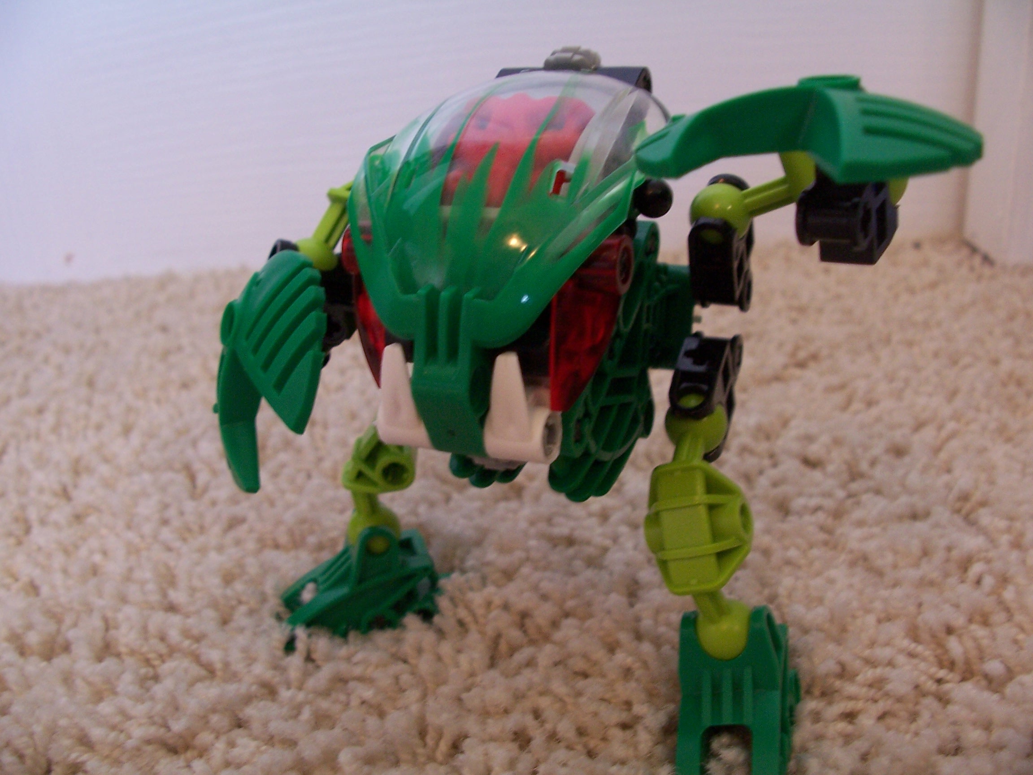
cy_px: 388
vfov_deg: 40.7
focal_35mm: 35
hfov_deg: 52.6
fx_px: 1044
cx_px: 516
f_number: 2.8
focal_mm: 6
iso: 140
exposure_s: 1/8
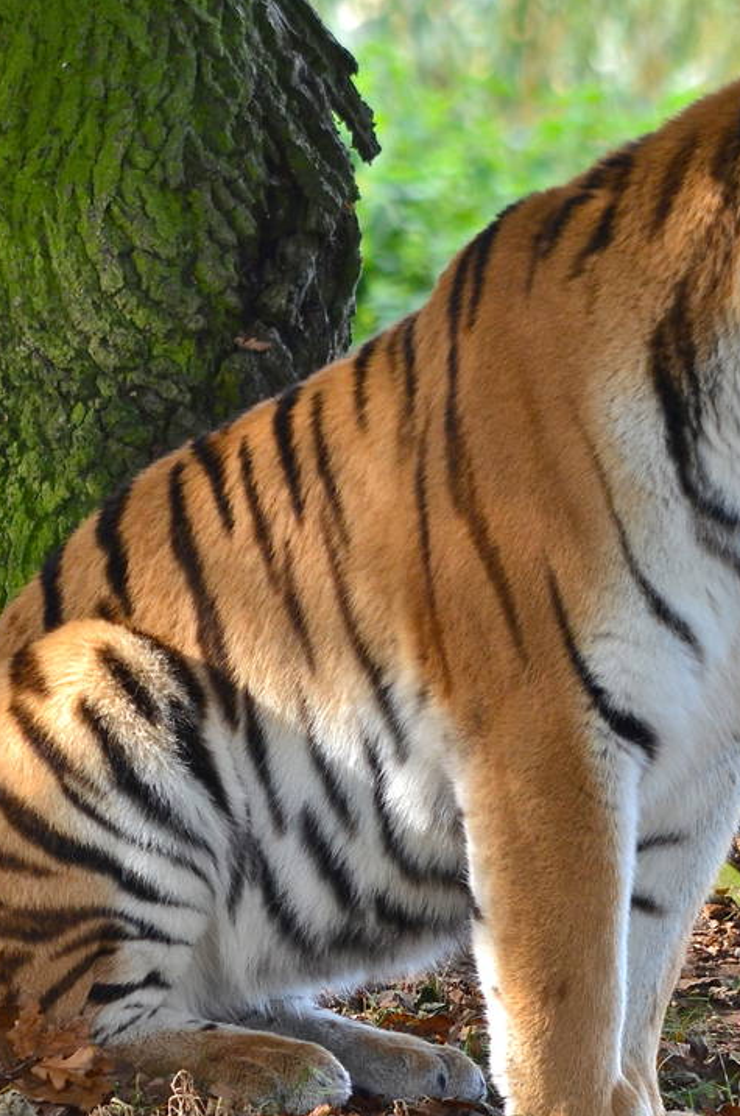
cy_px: 857
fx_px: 31091
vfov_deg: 2.1
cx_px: 609
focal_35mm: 1005
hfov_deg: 1.4
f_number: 6
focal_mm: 300
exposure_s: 1/160
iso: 400
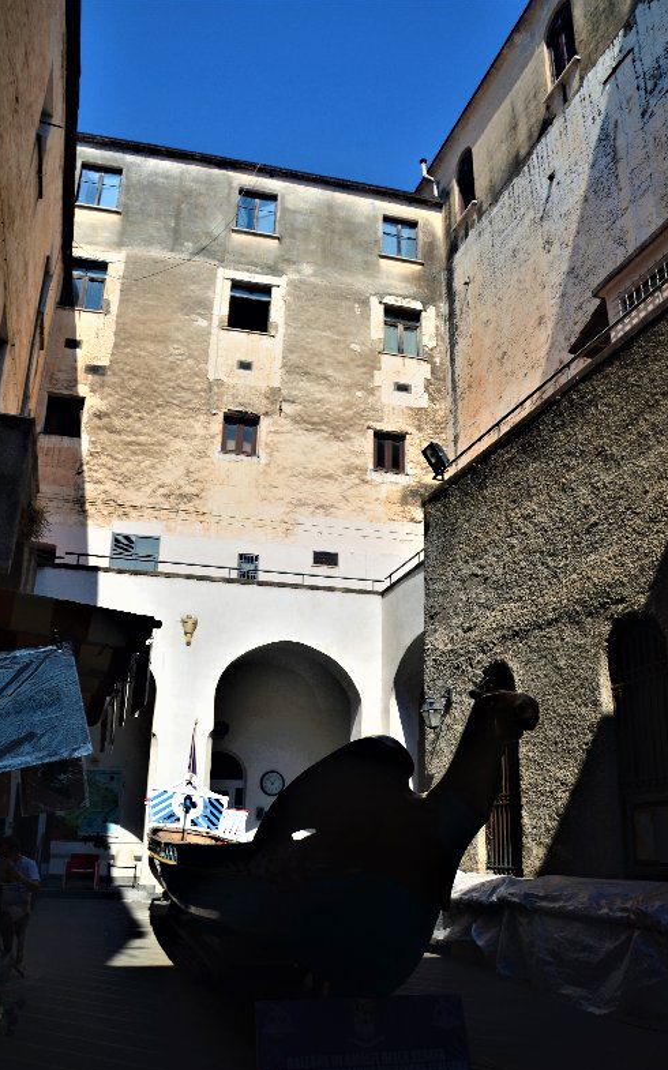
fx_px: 816
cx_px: 356
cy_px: 544
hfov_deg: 44.5
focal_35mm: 28
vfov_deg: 66.5
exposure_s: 1/125
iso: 160
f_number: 11
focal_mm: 18
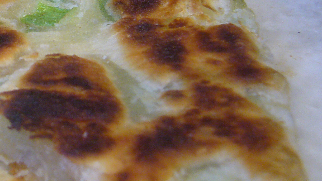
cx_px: -29
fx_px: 751
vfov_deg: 13.6
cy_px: 18
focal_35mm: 88
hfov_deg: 22.8
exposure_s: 1/15
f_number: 2.8
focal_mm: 5.8
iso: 160
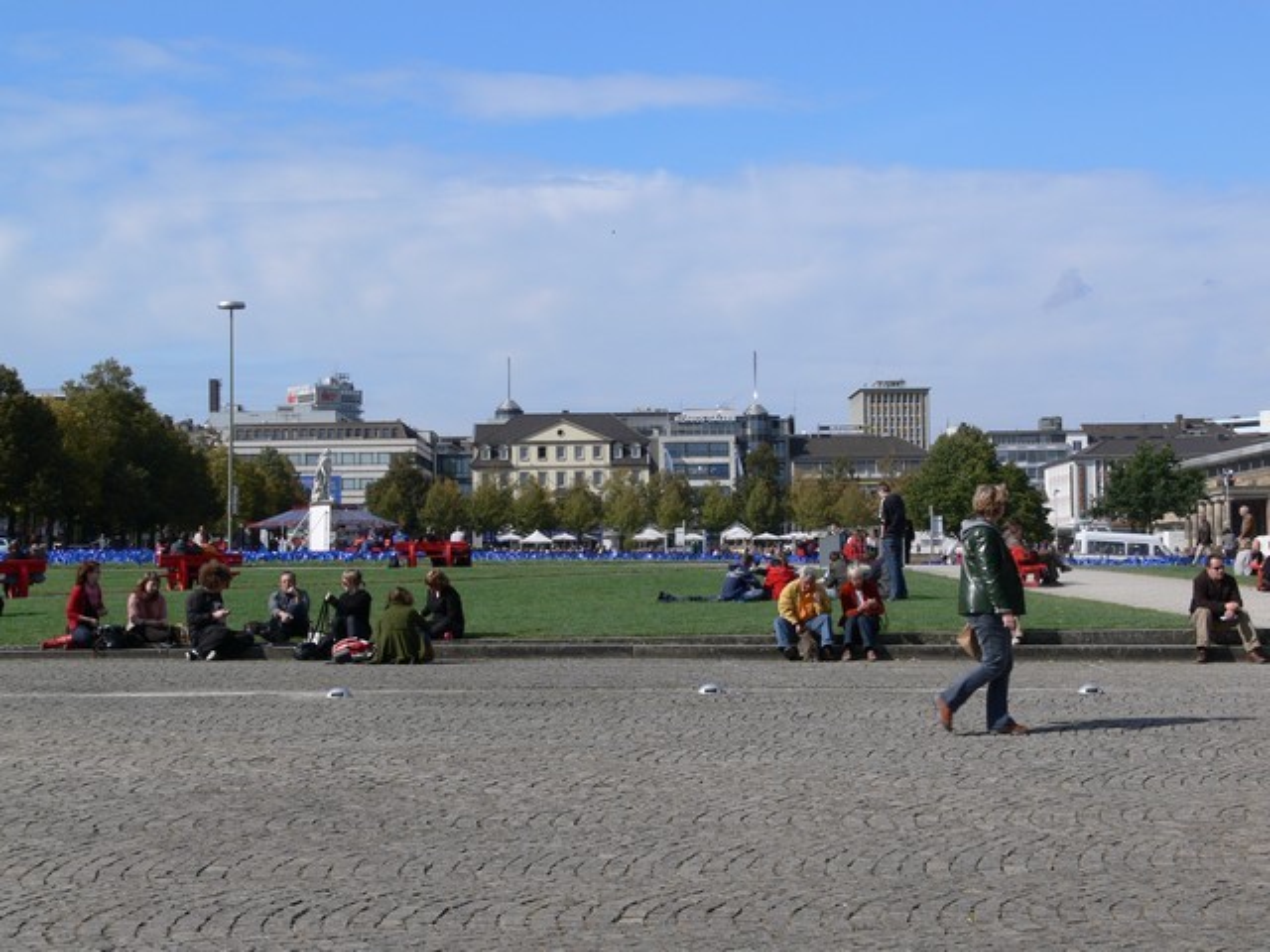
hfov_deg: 32.7
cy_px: 476
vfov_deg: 24.8
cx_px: 635
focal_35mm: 59
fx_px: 2165
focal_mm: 12.5
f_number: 5.6
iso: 80
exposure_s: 1/125
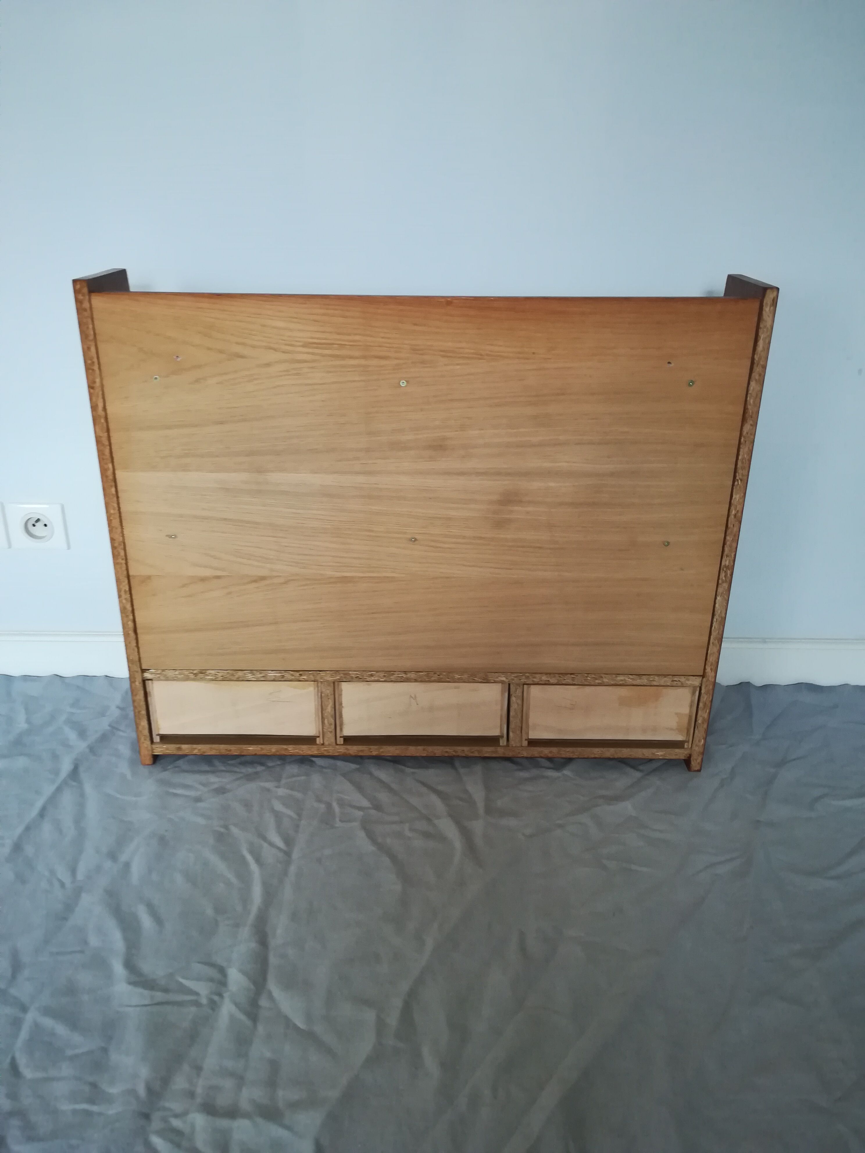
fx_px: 866
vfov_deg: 67.3
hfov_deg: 53.1
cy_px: 576
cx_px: 432
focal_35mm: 26
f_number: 2.2
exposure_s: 1/33.3
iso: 400
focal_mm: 3.83
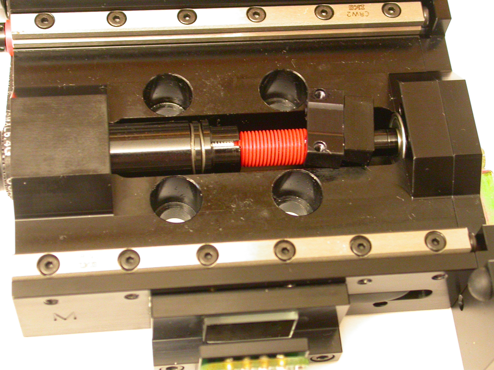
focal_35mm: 78
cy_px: 185
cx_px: 247
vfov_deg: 18.9
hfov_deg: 25.0
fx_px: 1113
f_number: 3.5
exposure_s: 1/4.6
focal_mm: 16.2
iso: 400
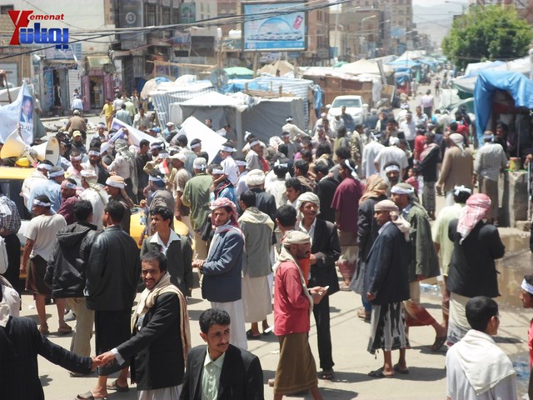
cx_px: 266
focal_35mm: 81
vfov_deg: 18.2
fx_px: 1247
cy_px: 200
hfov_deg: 24.1
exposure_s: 1/350
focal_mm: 14.6
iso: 80
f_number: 4.7
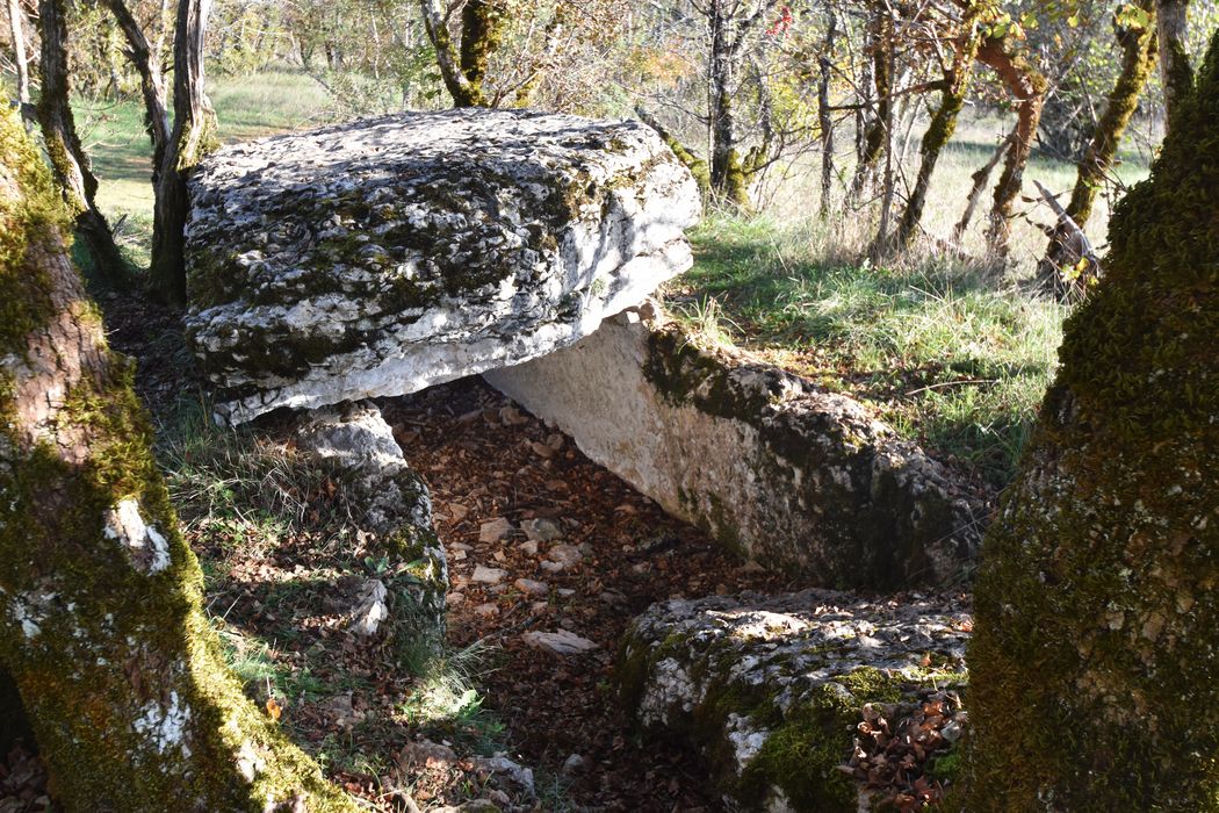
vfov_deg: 43.6
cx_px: 610
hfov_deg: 61.9
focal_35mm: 30
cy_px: 406
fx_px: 1016
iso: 400
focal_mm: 20
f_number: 6.3
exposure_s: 1/160
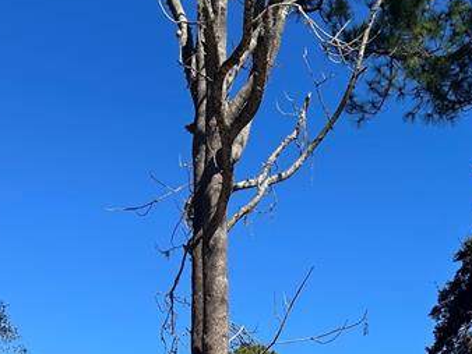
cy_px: 492
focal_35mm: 59
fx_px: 805
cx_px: 268
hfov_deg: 32.6
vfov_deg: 21.7
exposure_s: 1/3077
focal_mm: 5.7
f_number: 1.5
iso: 50
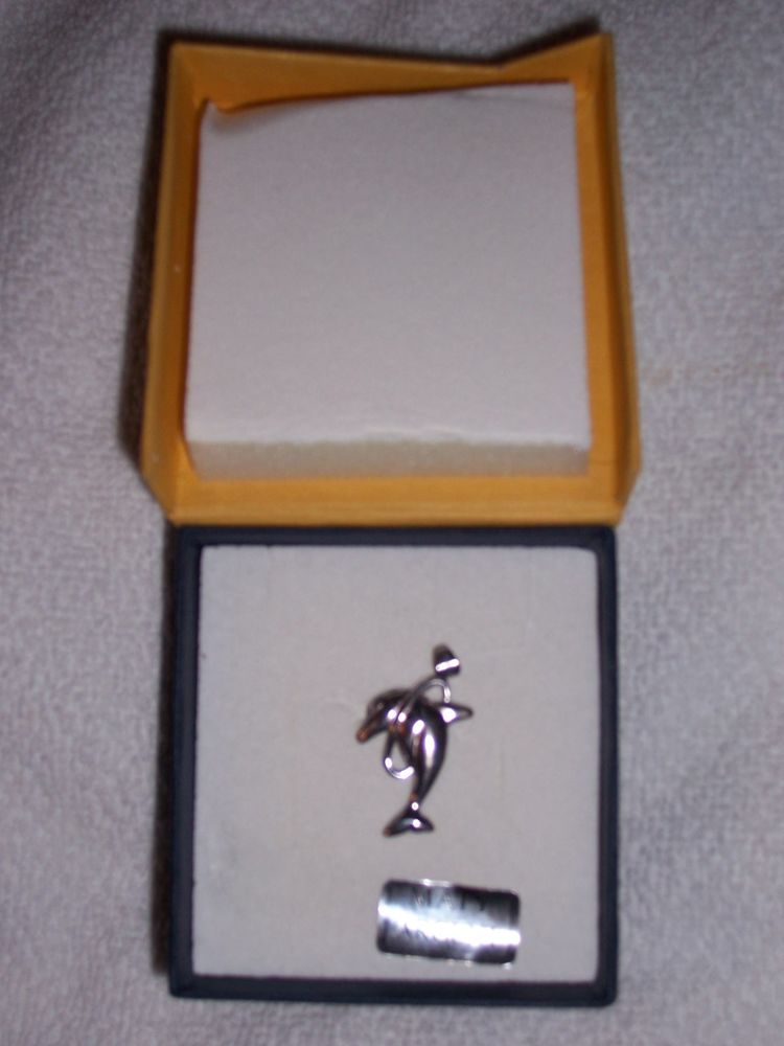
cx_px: 392
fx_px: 1600
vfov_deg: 36.2
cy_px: 523
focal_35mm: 53
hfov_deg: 27.5
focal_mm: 8.6
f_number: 3.4
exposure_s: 1/60
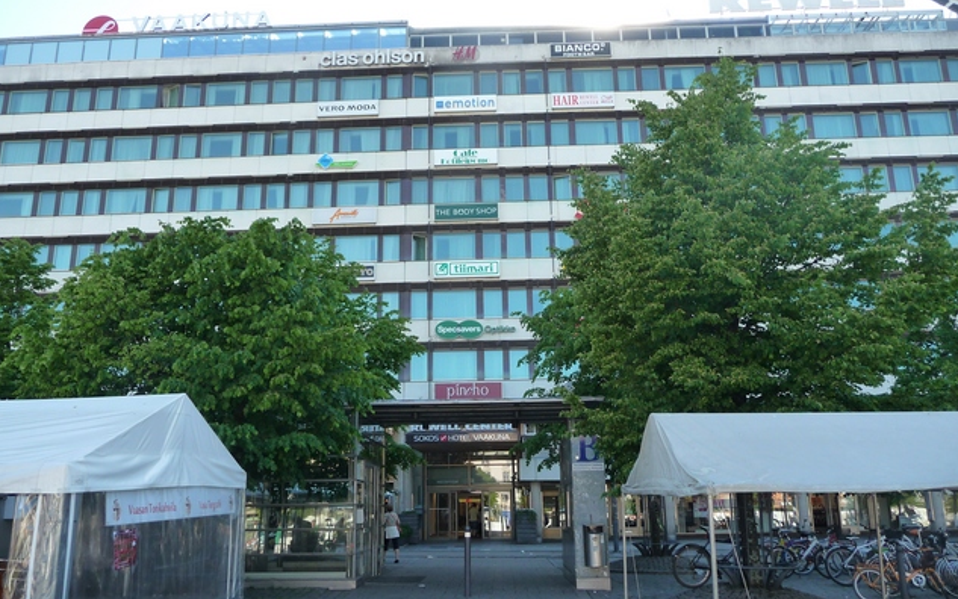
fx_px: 783
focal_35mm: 30
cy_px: 300
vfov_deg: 41.9
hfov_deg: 62.9
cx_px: 478
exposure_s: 1/250
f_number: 3.3
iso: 160
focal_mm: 4.7
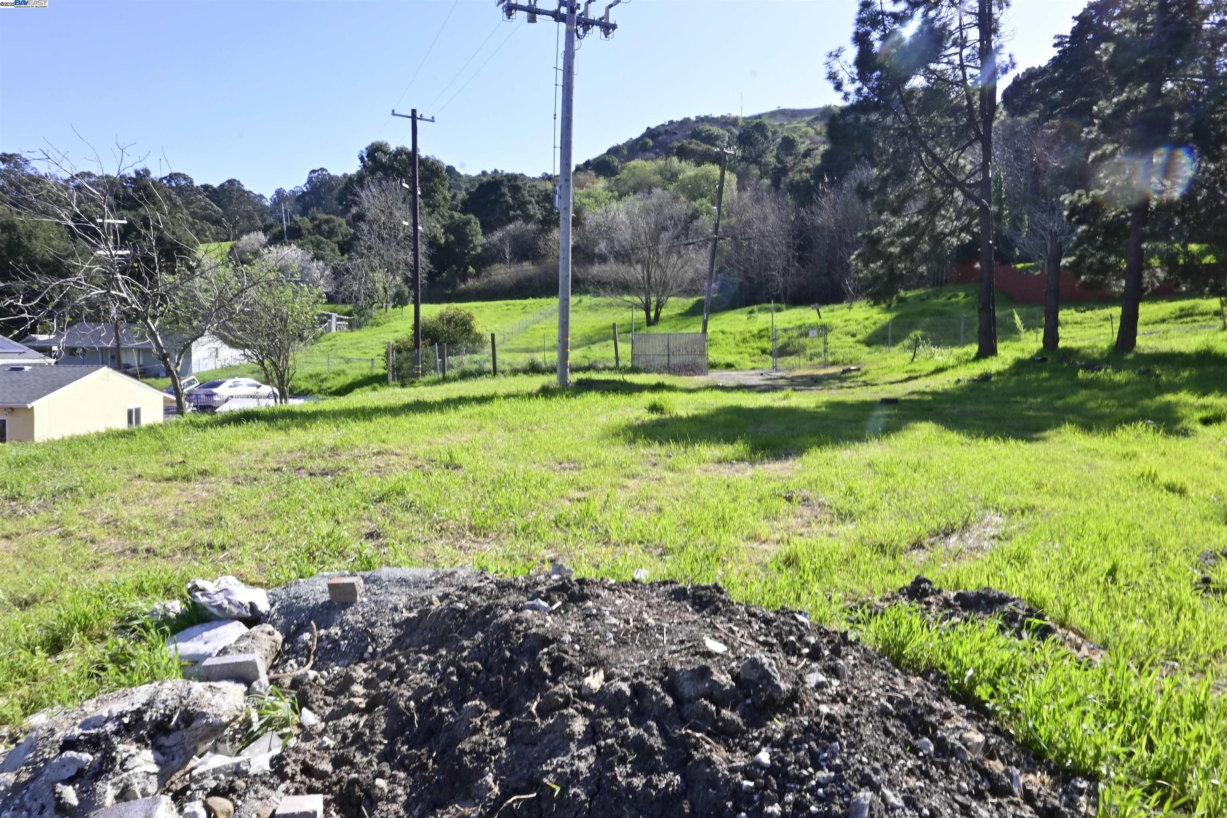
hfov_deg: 73.7
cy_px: 409
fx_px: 818
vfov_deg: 53.1
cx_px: 614
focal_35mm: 24
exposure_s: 1/50
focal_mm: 16
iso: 200
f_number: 22
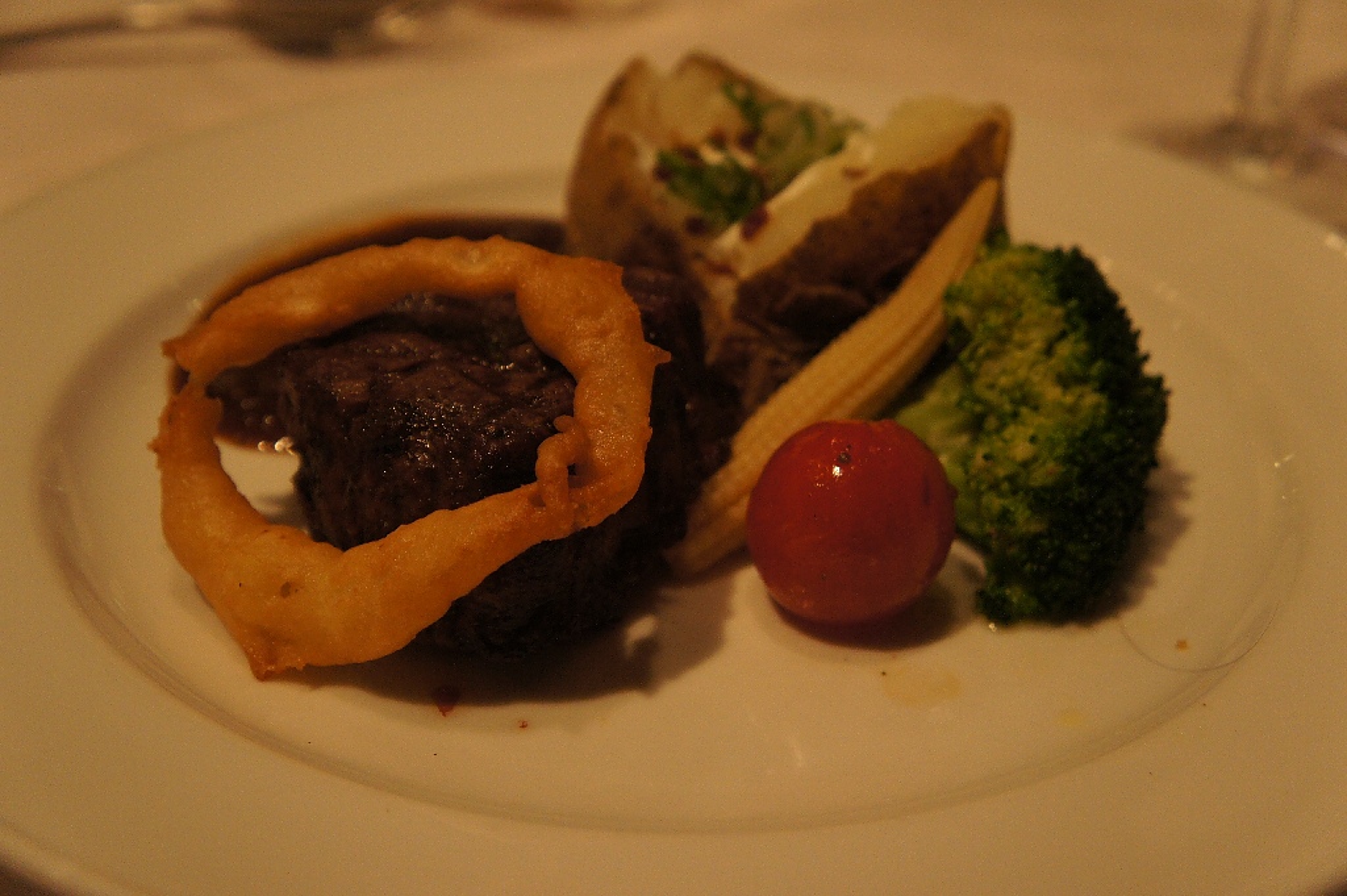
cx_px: 674
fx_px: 1851
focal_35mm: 50
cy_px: 448
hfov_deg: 40.0
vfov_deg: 27.2
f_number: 4.5
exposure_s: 1/60
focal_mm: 33
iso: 1600
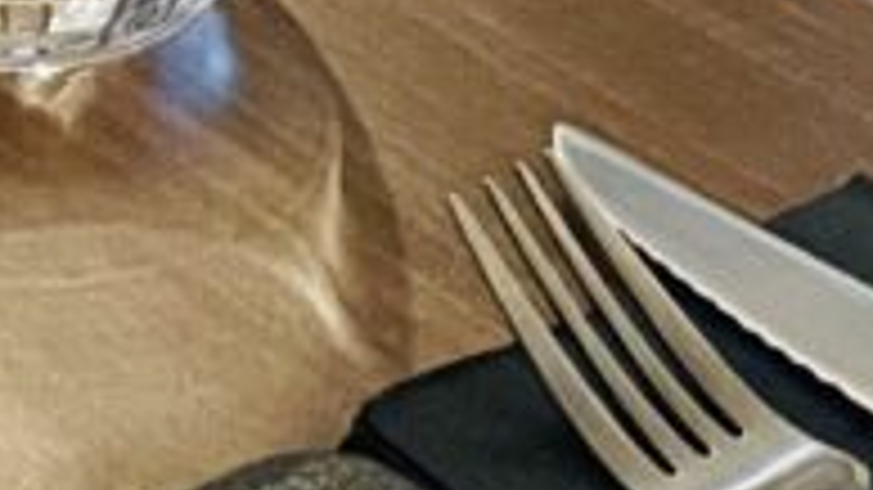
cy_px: -1281
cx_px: 778
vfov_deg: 5.8
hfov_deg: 11.4
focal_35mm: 187
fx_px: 4328
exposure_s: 1/25
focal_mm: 4.2
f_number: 1.6
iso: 640
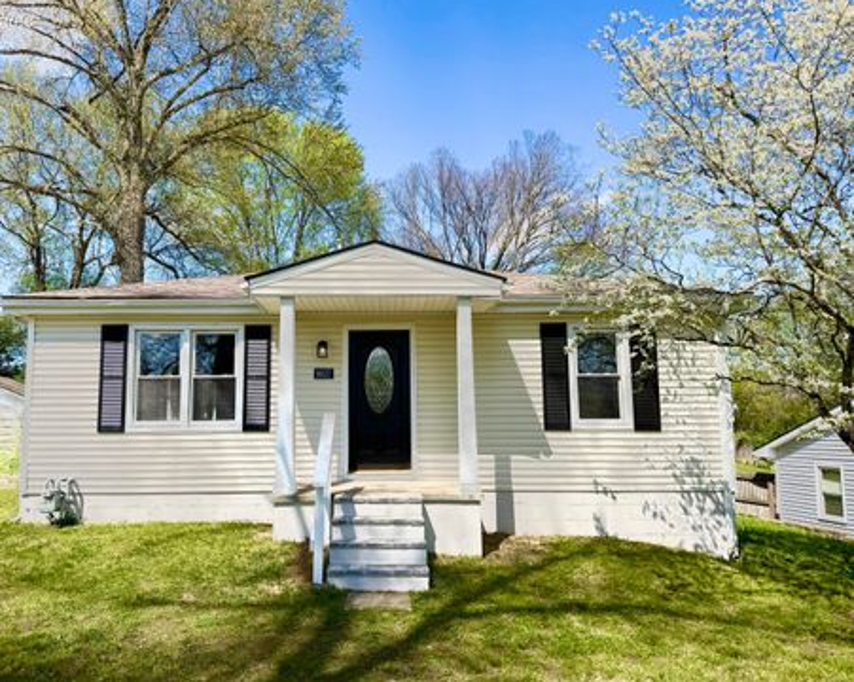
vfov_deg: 54.9
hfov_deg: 65.9
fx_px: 657
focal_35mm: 26
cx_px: 383
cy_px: 344
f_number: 1.78
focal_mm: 6.76
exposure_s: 1/6173
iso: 80
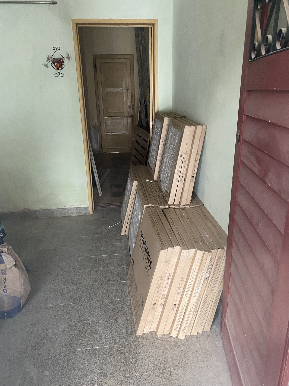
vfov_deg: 67.3
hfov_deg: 53.1
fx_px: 289
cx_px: 144
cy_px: 193
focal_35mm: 26
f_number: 1.8
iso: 400
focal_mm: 4.25
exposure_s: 1/60
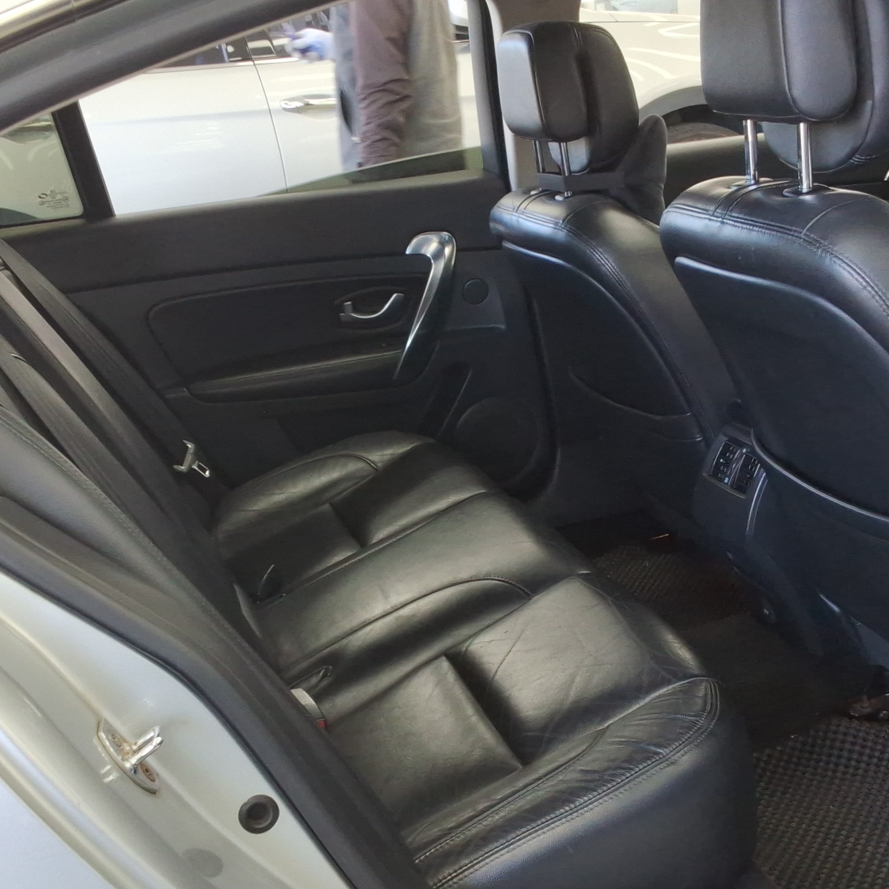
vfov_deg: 34.6
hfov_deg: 34.6
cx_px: 374
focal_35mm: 49
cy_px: 488
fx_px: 1424
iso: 32
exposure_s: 1/60
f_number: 1.9
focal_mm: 2.91
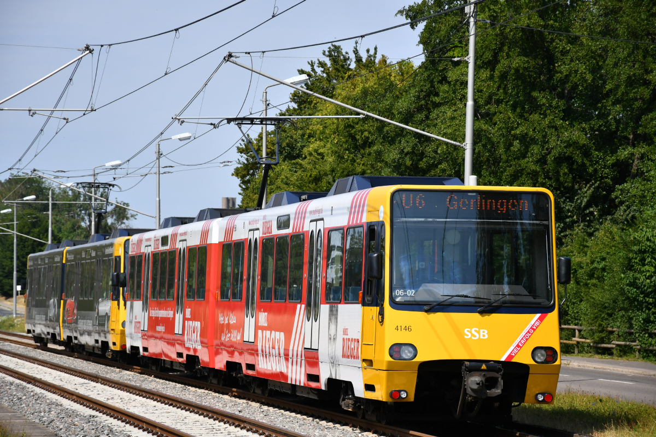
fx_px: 2861
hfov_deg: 13.1
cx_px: 328
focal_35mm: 157
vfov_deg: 8.7
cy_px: 218
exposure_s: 1/2000
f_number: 7.1
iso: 400
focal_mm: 105
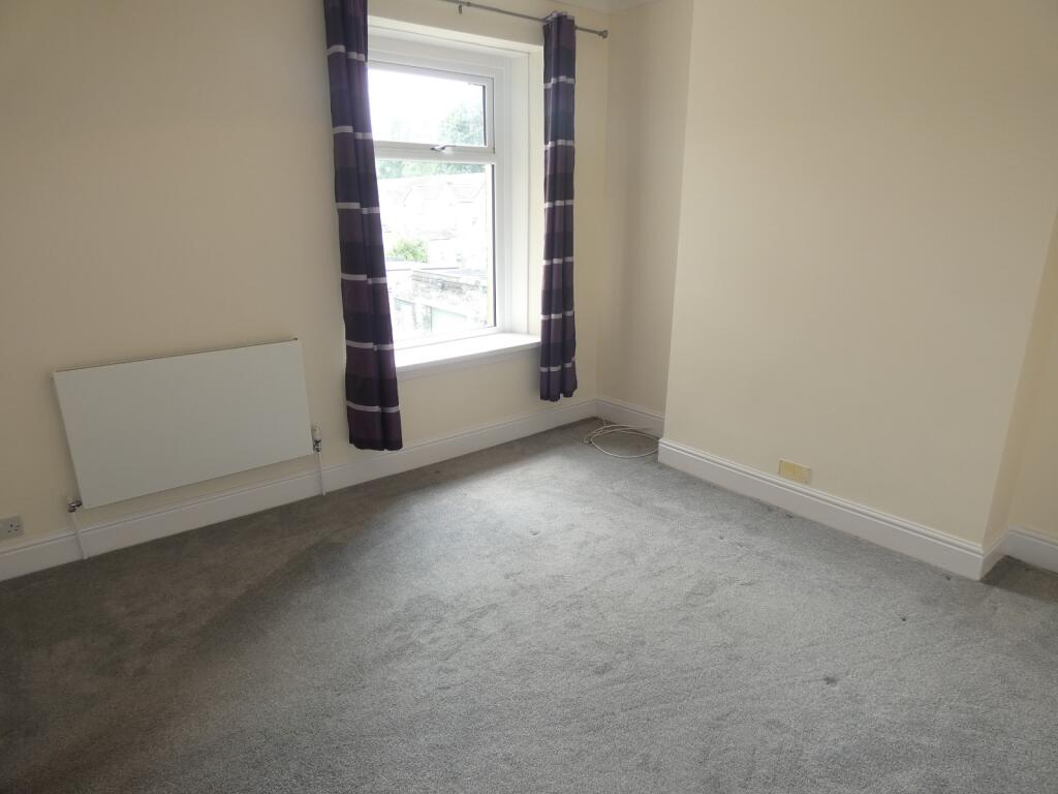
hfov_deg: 81.7
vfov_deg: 66.0
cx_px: 529
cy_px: 397
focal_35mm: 20
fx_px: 611
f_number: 2.8
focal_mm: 3.6
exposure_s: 1/60
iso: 80
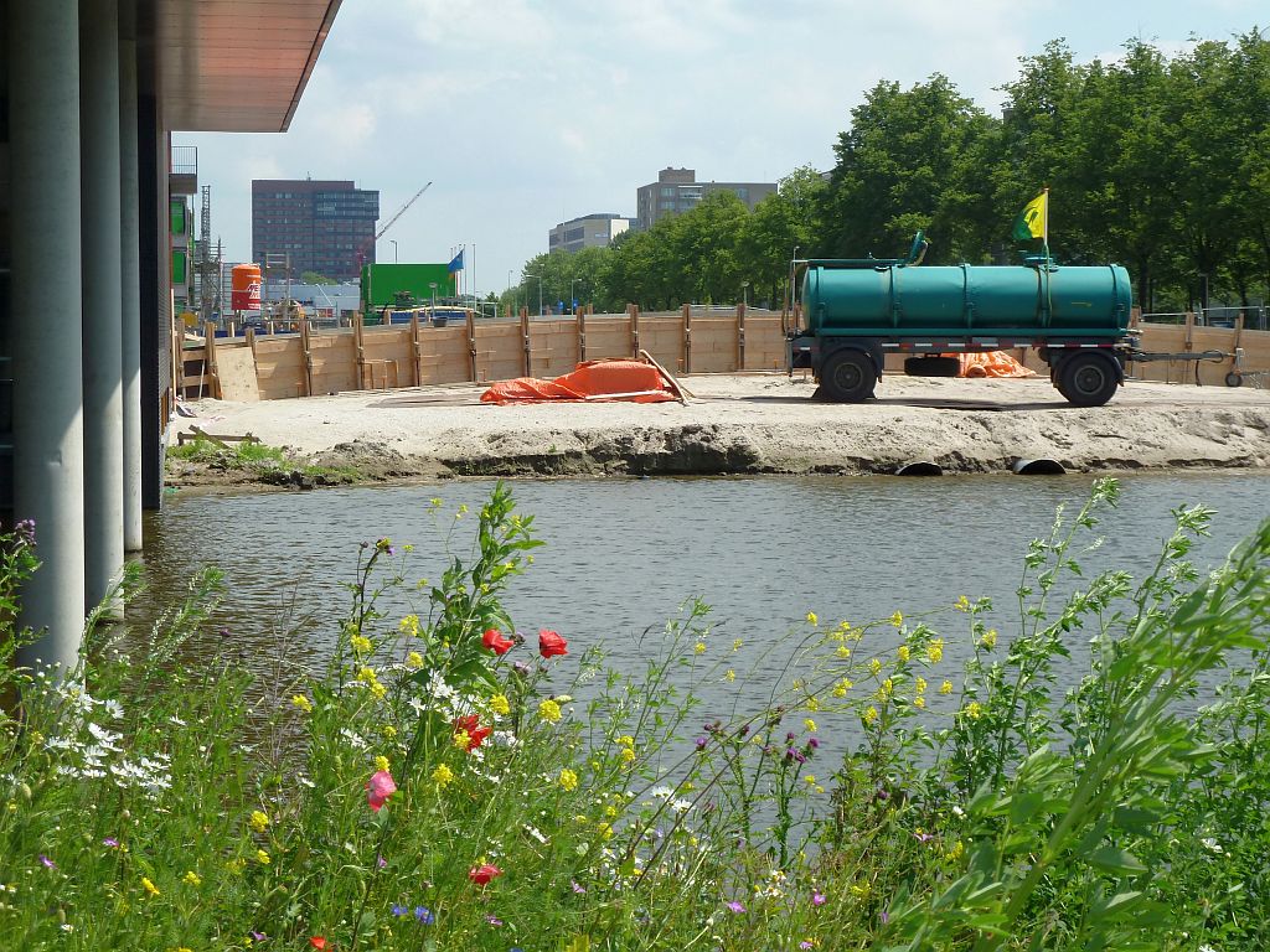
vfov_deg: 20.4
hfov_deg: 27.0
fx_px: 2642
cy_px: 476
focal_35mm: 72
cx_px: 635
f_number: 4.1
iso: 80
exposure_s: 1/400
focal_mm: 11.9
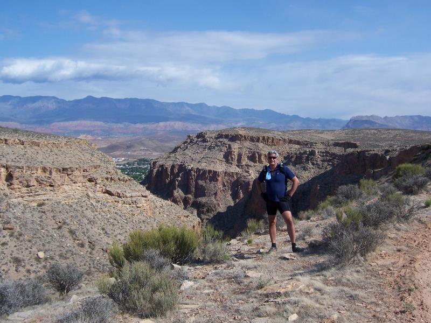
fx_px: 448
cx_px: 216
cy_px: 162
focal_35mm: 36
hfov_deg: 51.4
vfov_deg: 39.7
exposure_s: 1/640
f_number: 4.5
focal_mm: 6.2
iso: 80
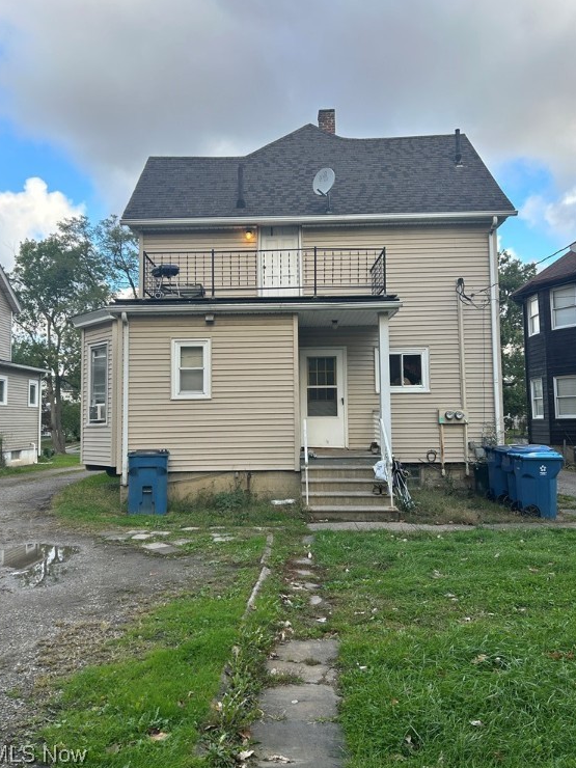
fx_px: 599
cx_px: 283
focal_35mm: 27
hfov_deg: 51.4
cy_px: 379
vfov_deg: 65.3
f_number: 1.5
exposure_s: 1/646
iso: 50
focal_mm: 5.7
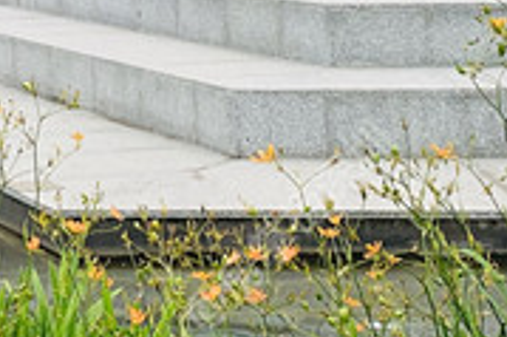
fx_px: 1702
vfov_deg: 10.0
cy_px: -442
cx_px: -96
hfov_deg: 16.3
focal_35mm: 121
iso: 25
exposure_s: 1/732
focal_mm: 4.25
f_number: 1.8
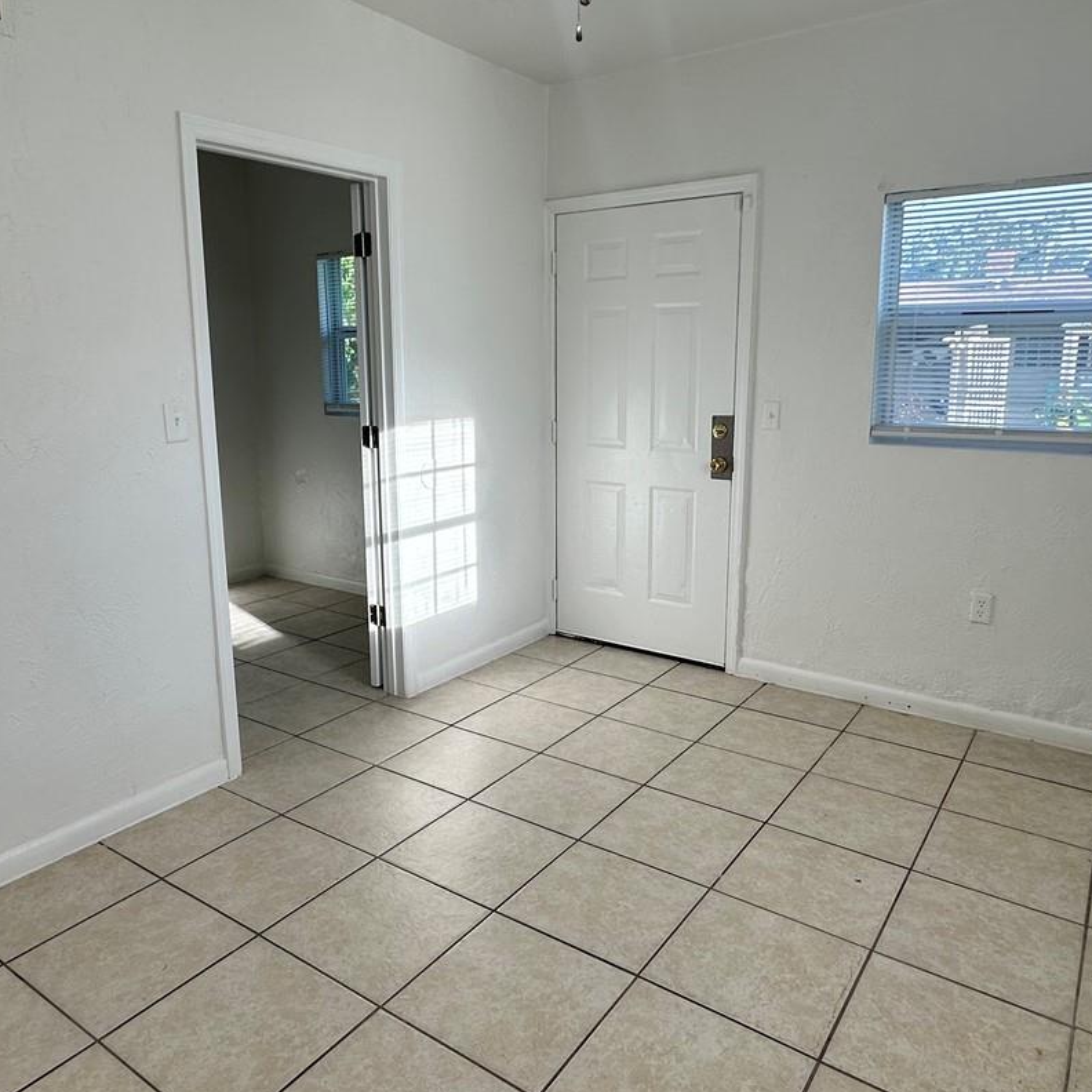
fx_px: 892
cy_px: 514
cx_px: 516
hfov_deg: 62.9
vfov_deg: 62.9
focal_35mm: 25
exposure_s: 1/145
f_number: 2.2
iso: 40
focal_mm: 2.22
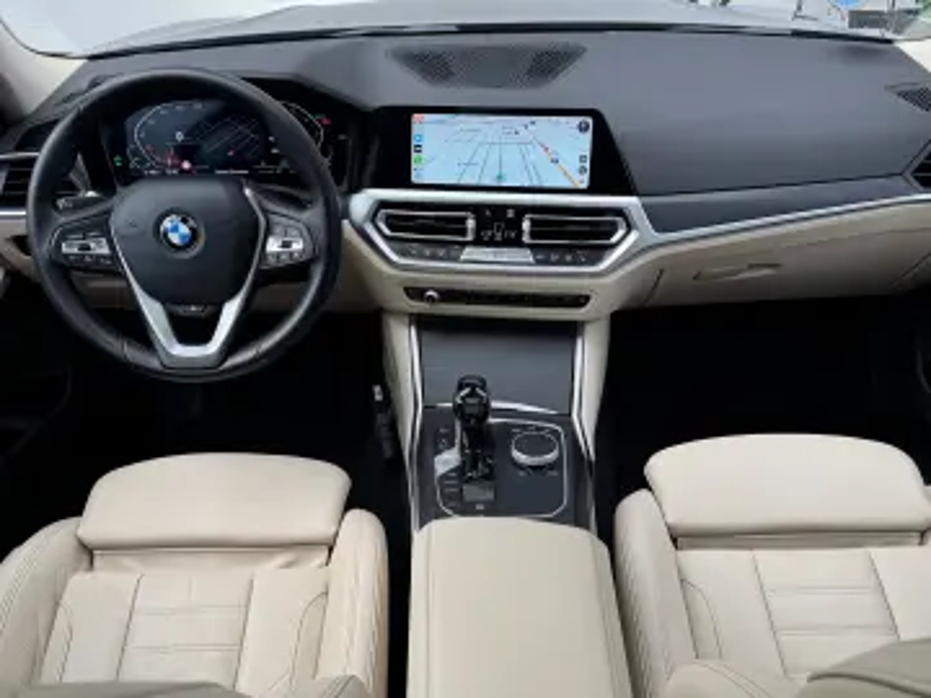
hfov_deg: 71.6
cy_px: 349
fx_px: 645
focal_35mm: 24
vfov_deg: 56.8
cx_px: 466
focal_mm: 6.76
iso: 64
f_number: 1.78
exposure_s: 1/152
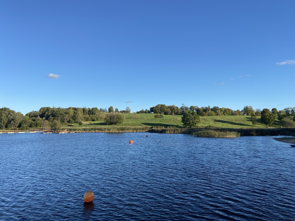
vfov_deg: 53.1
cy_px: 110
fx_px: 222
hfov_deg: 67.3
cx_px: 148
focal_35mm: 26
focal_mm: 4.25
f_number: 1.8
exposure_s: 1/1585
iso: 32
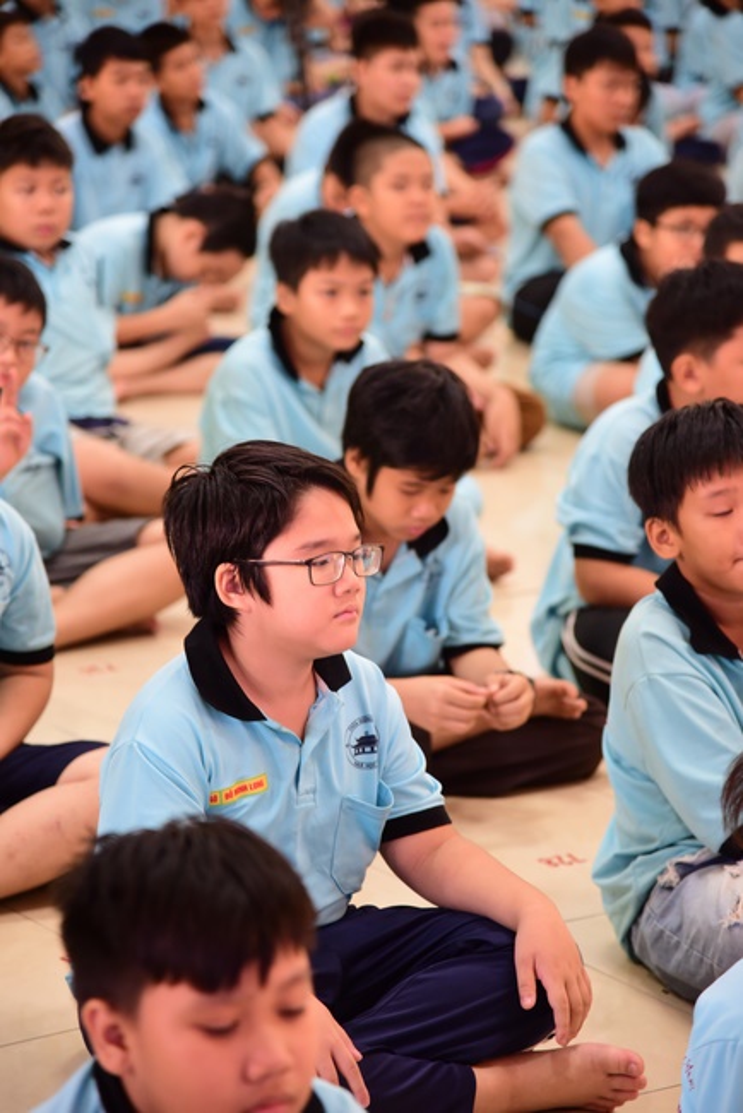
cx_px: 372
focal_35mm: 120
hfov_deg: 11.4
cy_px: 556
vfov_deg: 17.1
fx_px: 3711
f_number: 4
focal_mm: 120
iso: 2000
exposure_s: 1/50
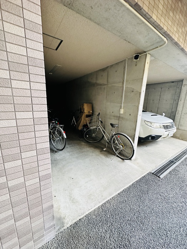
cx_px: 94
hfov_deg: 85.7
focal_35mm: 14
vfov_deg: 102.1
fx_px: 101
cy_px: 124
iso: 320
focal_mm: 2.22
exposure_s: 1/78
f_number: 2.2
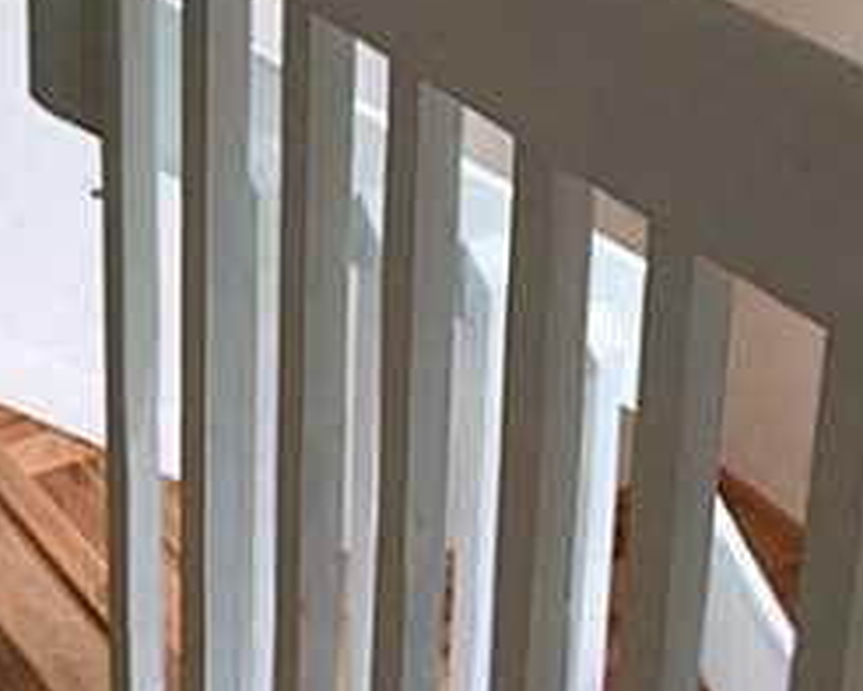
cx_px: 81
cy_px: -95
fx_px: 2351
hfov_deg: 20.4
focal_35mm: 92
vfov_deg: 16.2
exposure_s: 1/30
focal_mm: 4.15
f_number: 2.2
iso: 40
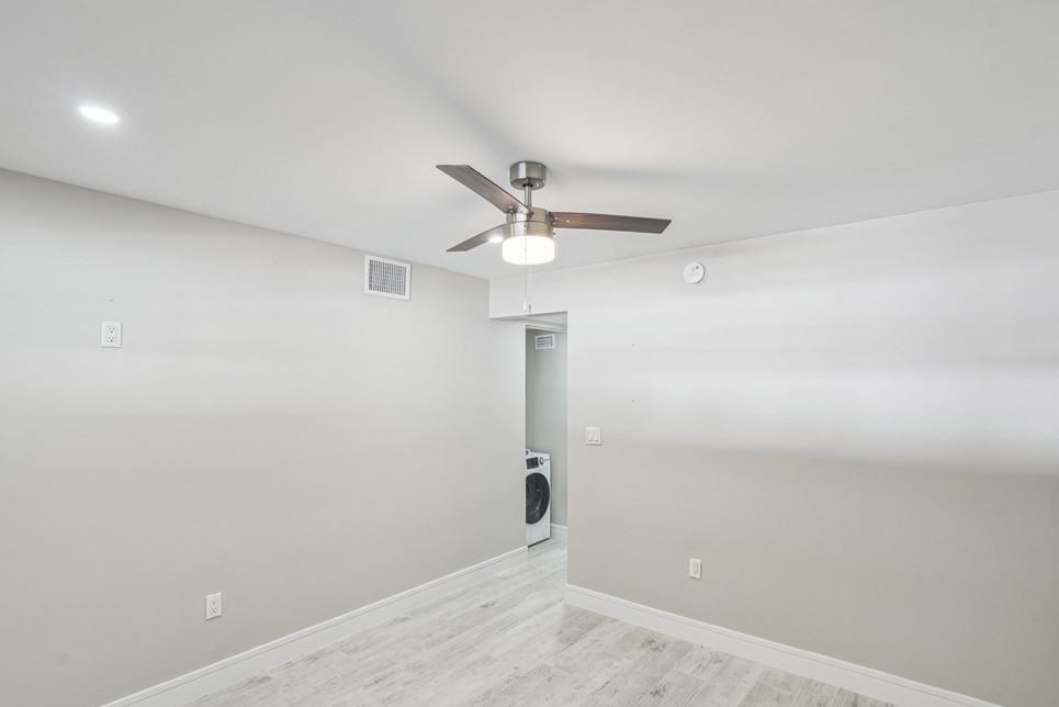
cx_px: 534
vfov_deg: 67.3
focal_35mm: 18
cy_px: 390
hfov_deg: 90.0
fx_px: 530
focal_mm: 16
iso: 400
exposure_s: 1/20
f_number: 8
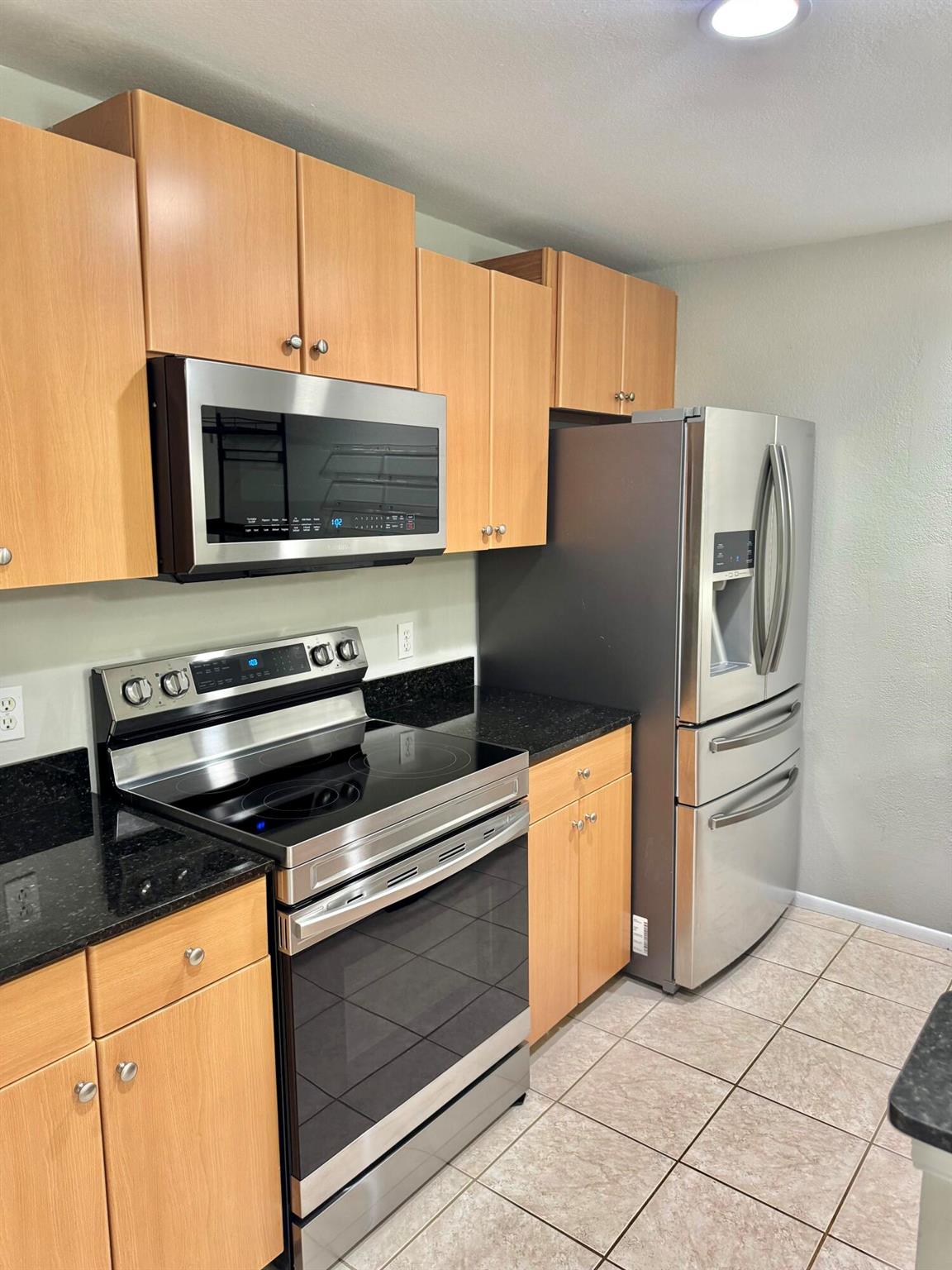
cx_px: 476
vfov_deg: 71.6
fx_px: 880
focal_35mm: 24
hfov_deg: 56.8
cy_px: 635
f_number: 1.78
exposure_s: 1/60
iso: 250
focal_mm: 6.76
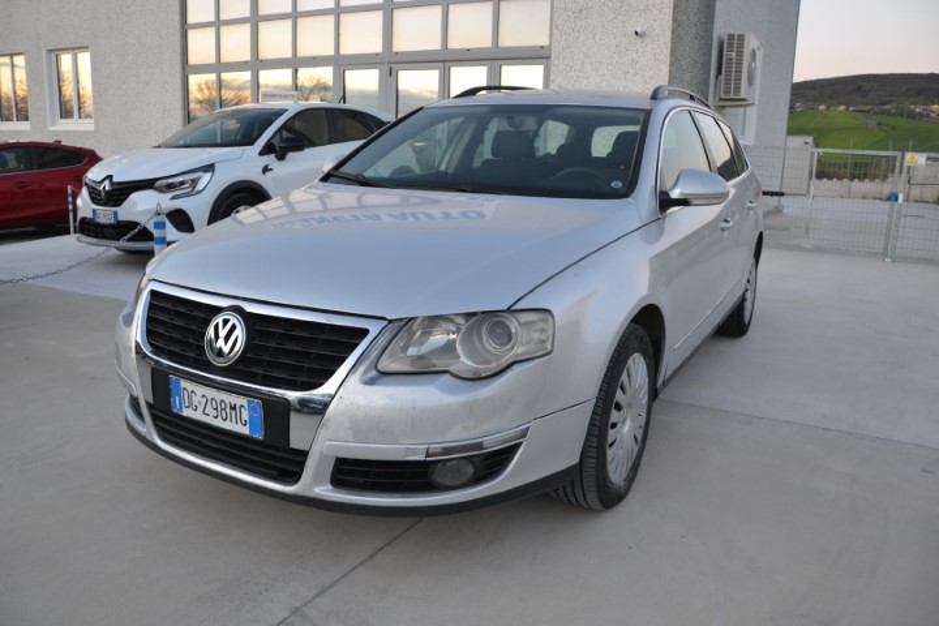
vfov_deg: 47.9
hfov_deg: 67.4
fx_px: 704
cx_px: 470
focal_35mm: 27
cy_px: 313
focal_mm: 18
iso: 400
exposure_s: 1/60
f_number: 4
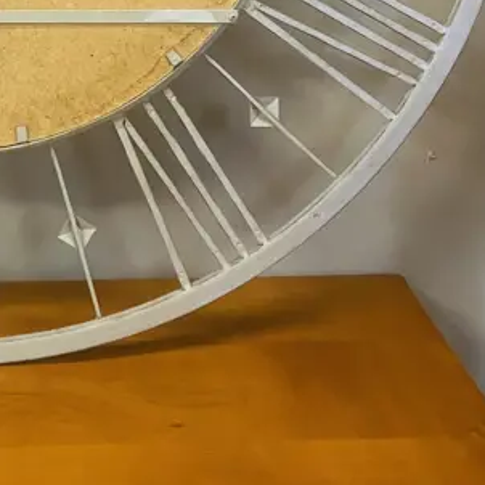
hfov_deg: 19.7
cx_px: -58
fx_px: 1332
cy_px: -167
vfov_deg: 18.9
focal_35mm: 84
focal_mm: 3.99
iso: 160
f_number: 1.8
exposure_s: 1/50
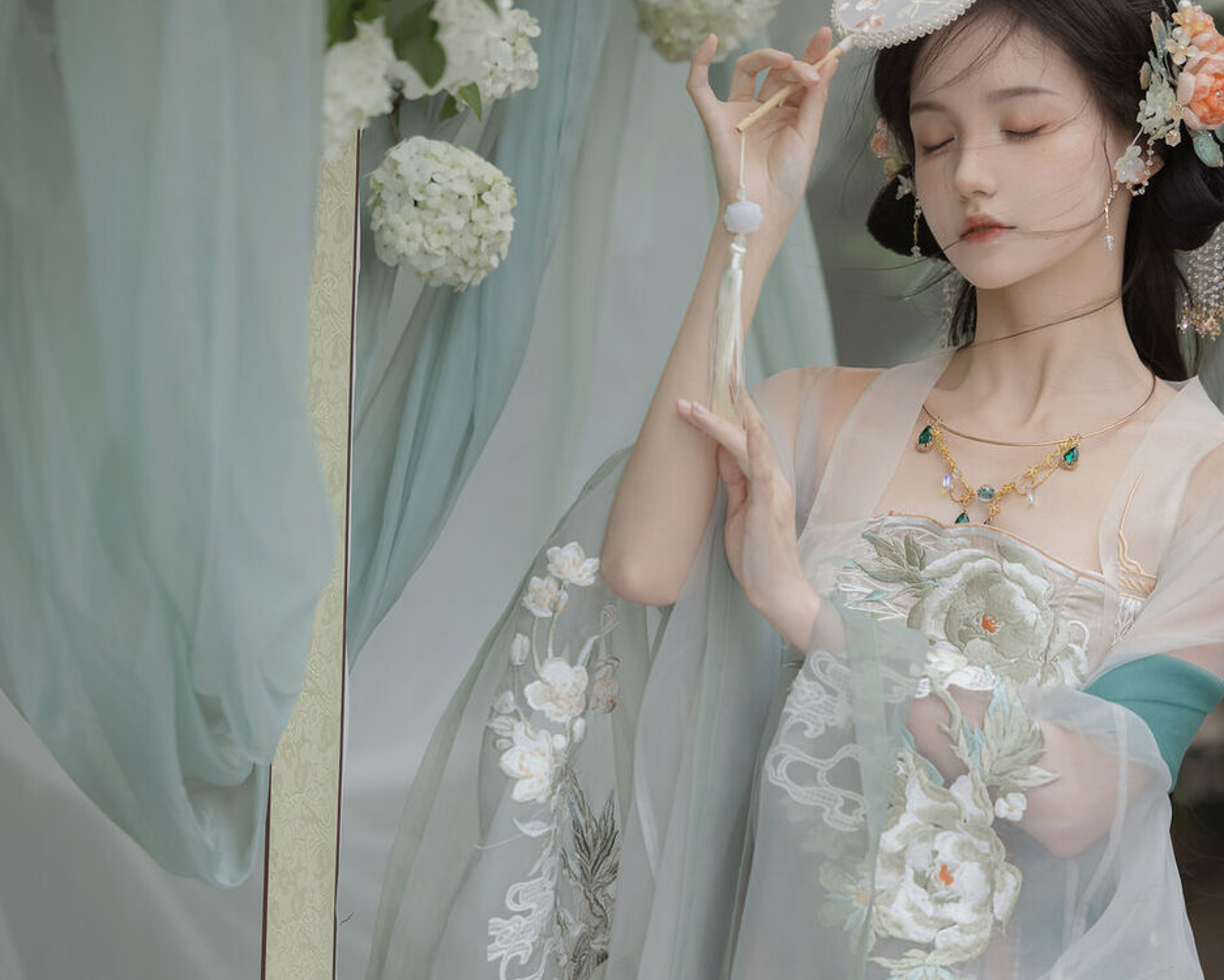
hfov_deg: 8.4
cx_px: 641
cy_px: 739
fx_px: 8335
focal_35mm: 230
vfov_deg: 6.7
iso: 200
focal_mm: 147
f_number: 2.8
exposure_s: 1/1000
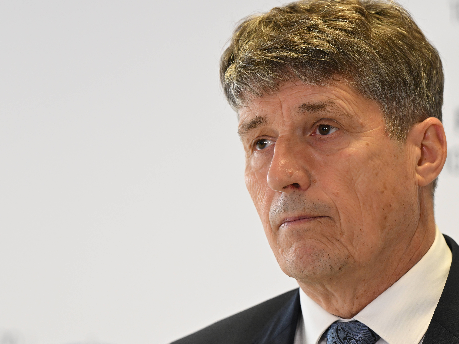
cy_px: 148
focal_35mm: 202
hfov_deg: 9.8
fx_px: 2678
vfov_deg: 7.4
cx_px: 172
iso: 2000
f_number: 4.5
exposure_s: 1/200
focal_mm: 140
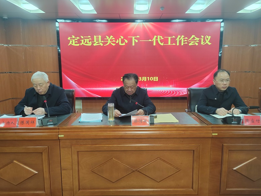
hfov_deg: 63.4
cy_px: 100
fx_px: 211
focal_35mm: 28
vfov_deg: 49.8
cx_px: 135
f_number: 1.9
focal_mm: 5.52
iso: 320
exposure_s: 1/50
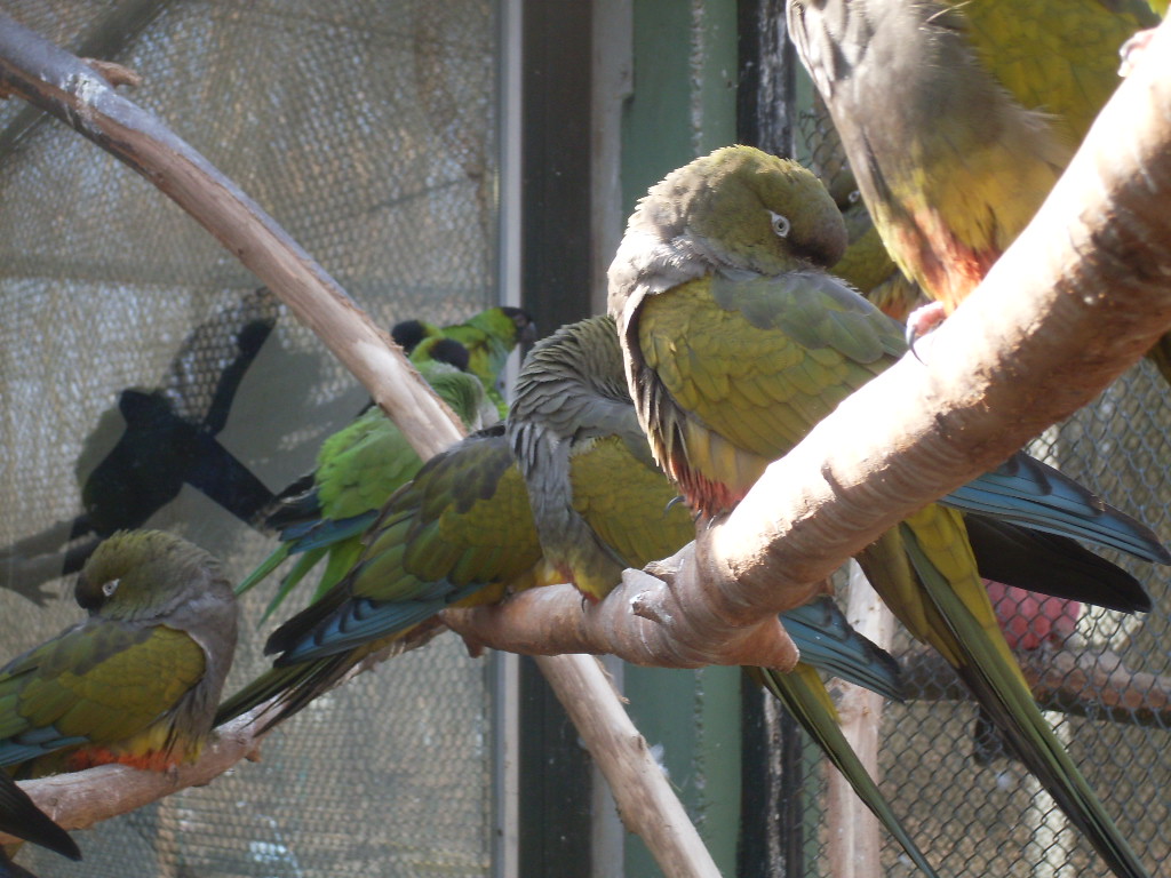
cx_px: 586
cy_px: 439
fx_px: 3484
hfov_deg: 19.1
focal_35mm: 103
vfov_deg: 14.4
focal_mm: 17.1
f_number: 4.8
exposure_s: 1/60
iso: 100
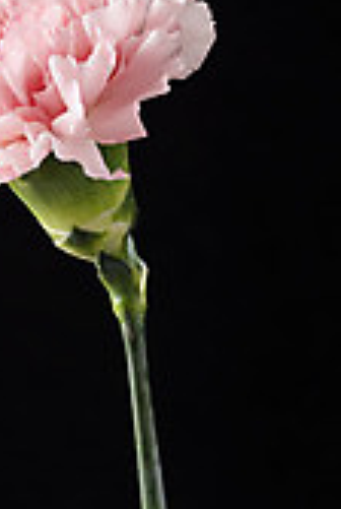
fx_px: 3551
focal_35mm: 251
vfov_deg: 8.2
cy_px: 250
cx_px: 20
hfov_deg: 5.5
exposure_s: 1/125
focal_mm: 105
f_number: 14
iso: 100
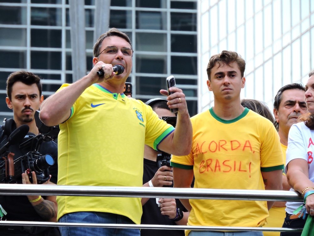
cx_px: 157
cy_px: 118
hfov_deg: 2.8
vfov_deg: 2.1
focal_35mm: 700
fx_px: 6350
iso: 400
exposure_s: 1/125
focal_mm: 125.4
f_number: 8
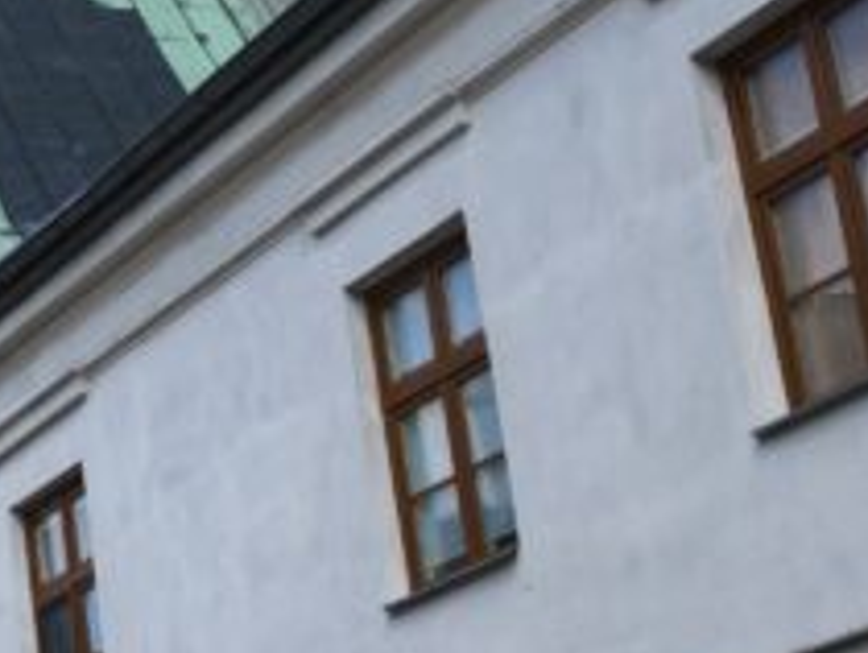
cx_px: -575
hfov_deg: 15.1
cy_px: 293
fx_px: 2937
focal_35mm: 117
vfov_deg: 12.7
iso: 100
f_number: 1.57
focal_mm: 7
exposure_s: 1/5236
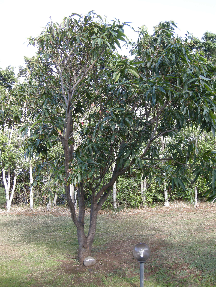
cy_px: 144
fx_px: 291
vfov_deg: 52.6
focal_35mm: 35
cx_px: 108
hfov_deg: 40.7
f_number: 3.4
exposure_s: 1/79
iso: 64
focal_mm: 7.5
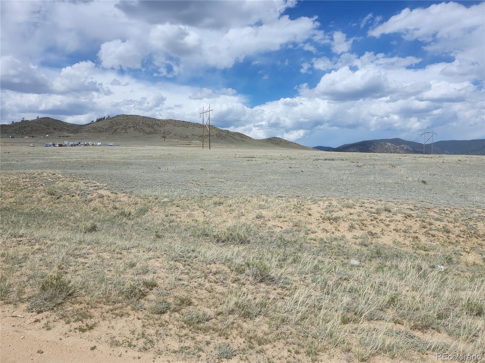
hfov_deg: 73.9
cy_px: 182
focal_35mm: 23
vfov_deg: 58.9
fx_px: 322
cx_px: 242
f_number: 1.8
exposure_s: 1/2531
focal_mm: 5.54
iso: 25
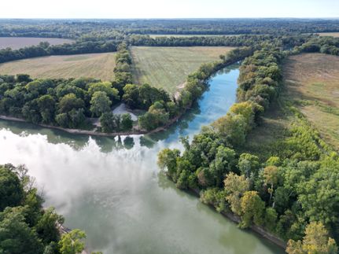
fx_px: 235
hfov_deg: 71.6
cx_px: 170
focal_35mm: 24
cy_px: 127
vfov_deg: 56.8
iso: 120
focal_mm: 6.72
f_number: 1.7
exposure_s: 1/1000
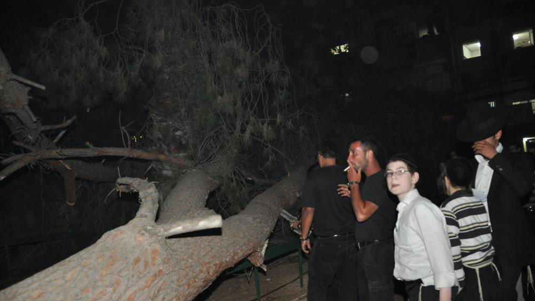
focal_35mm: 29
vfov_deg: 40.1
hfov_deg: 66.1
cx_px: 273
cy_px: 170
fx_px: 411
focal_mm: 18
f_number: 4
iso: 800
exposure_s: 1/60
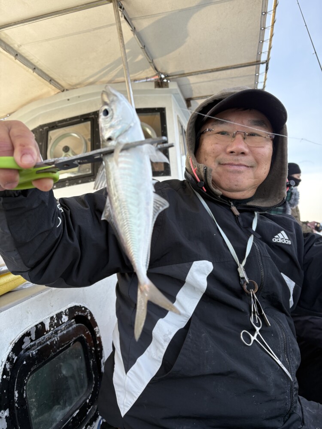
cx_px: 161
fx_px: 322
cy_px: 214
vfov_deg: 67.3
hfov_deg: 53.1
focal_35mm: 26
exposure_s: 1/535
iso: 50
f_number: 1.6
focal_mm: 5.96
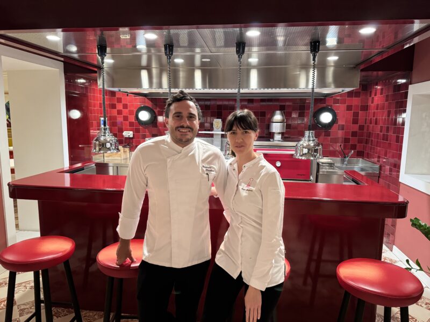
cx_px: 215
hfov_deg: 71.6
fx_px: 298
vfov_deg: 56.8
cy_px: 161
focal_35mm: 24
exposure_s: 1/33
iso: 640
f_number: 1.78
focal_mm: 6.76
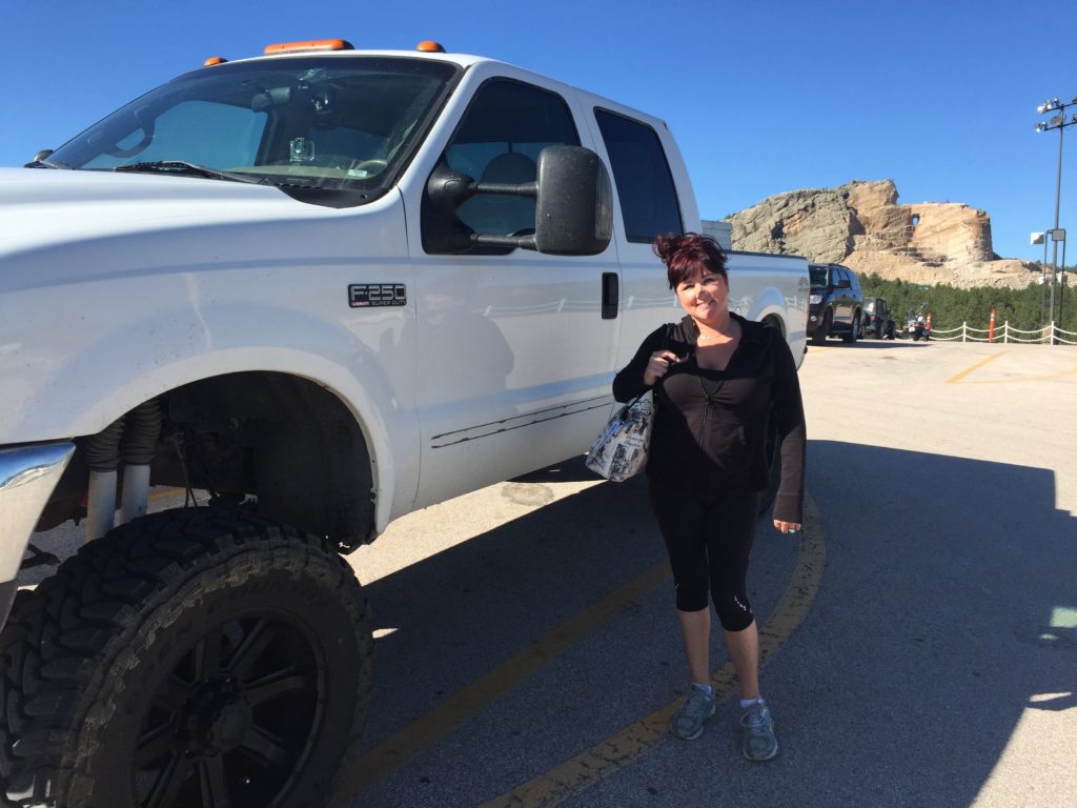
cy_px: 404
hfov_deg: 61.7
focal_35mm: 29
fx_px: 902
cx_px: 538
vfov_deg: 48.2
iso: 32
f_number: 2.2
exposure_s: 1/1522
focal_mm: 4.15
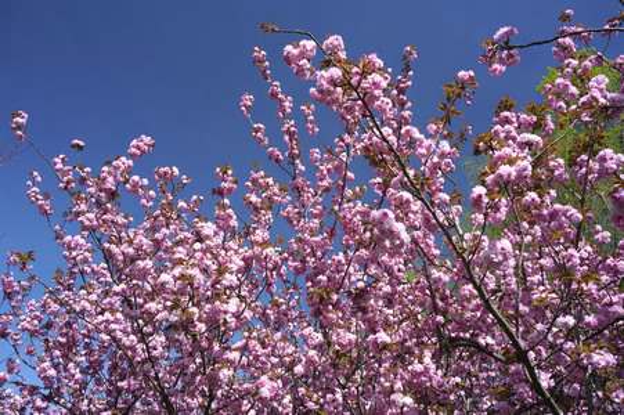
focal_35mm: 30
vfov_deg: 43.5
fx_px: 520
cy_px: 208
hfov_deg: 62.0
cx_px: 312
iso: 320
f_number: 8
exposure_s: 1/250
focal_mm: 30
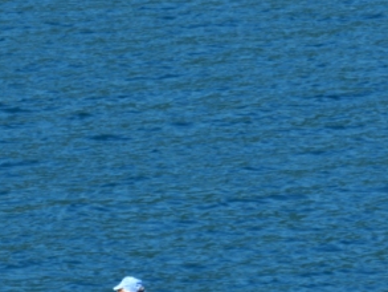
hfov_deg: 4.0
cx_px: 85
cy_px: 366
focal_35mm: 494
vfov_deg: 3.0
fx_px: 5539
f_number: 16
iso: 200
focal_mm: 98
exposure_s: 1/60
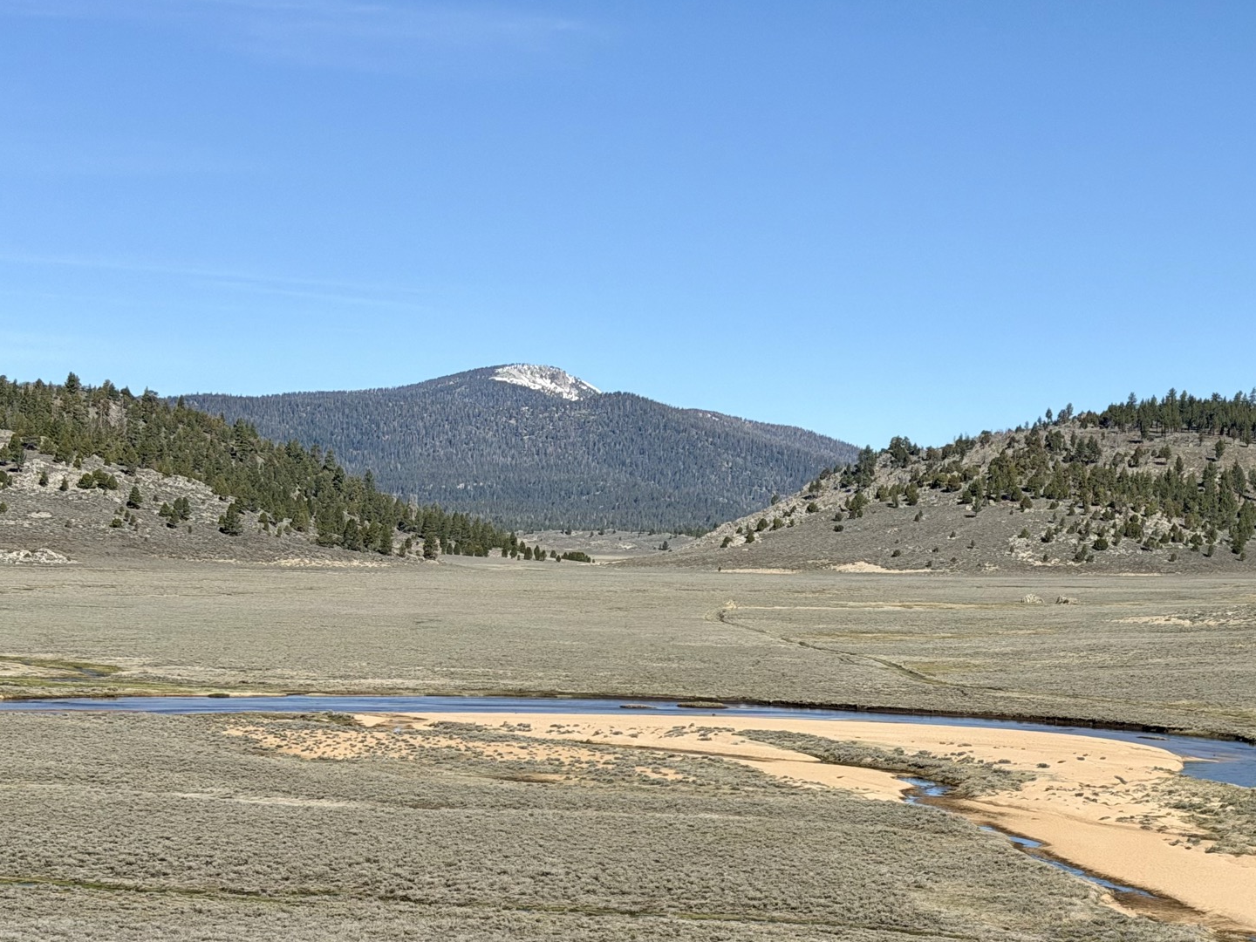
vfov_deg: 18.3
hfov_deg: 24.0
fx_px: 2903
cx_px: 1031
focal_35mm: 80
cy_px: 754
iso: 64
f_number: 1.78
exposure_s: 1/6536
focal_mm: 6.76
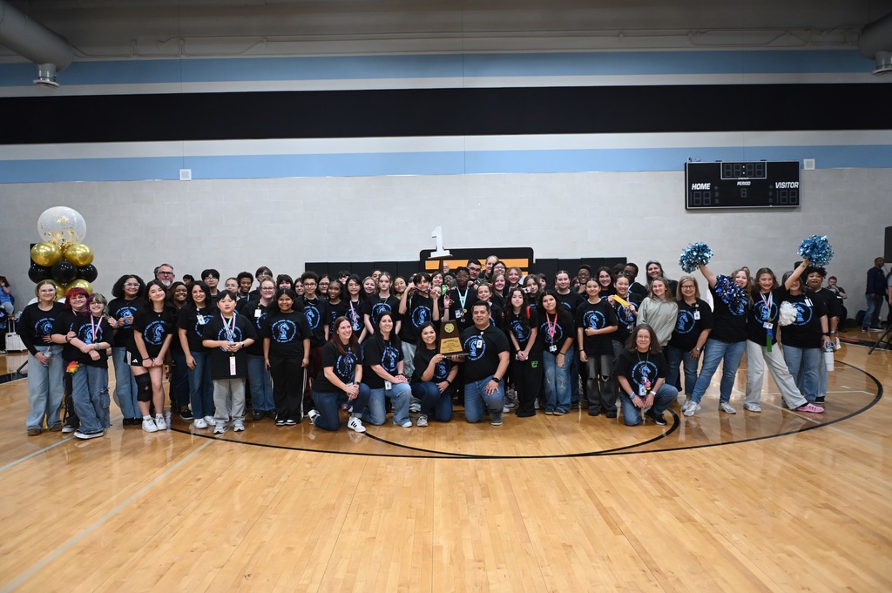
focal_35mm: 24
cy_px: 296
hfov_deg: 73.8
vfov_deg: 53.1
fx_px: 594
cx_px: 446
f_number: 2.8
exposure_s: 1/320
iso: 2000
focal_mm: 24
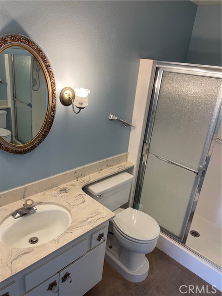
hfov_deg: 54.9
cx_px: 111
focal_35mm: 25
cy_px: 148
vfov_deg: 69.4
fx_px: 214
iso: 64
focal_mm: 5.1
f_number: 1.6
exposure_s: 1/60
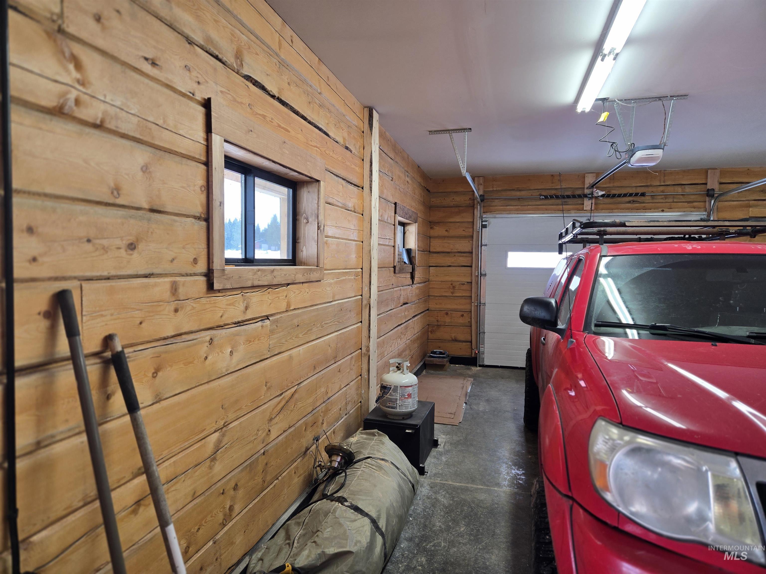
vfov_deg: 58.9
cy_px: 287
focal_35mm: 23
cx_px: 383
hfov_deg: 73.9
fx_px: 509
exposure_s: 1/120
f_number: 1.8
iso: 100
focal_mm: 5.4
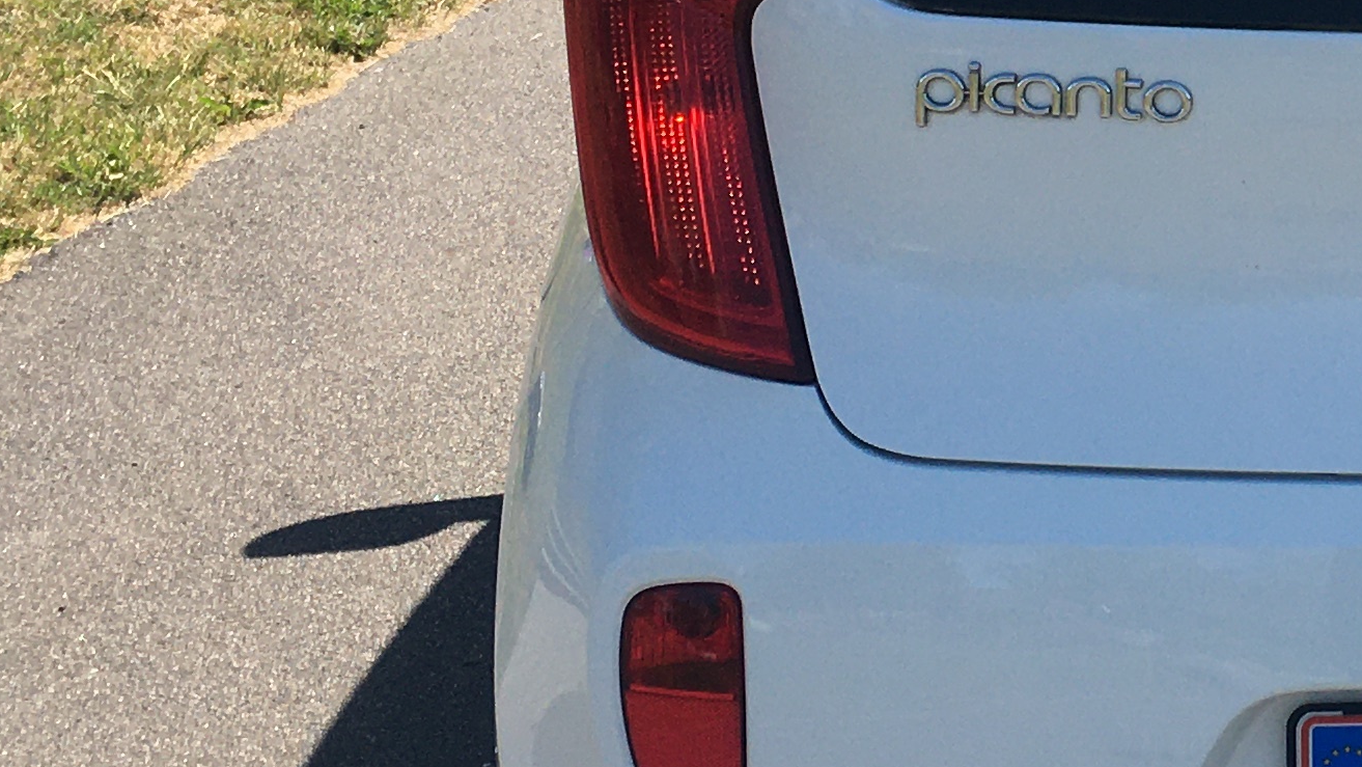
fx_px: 3504
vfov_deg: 12.4
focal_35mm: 97
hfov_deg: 20.5
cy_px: 77
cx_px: 1649
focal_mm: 4.15
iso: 25
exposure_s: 1/1603
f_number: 2.2
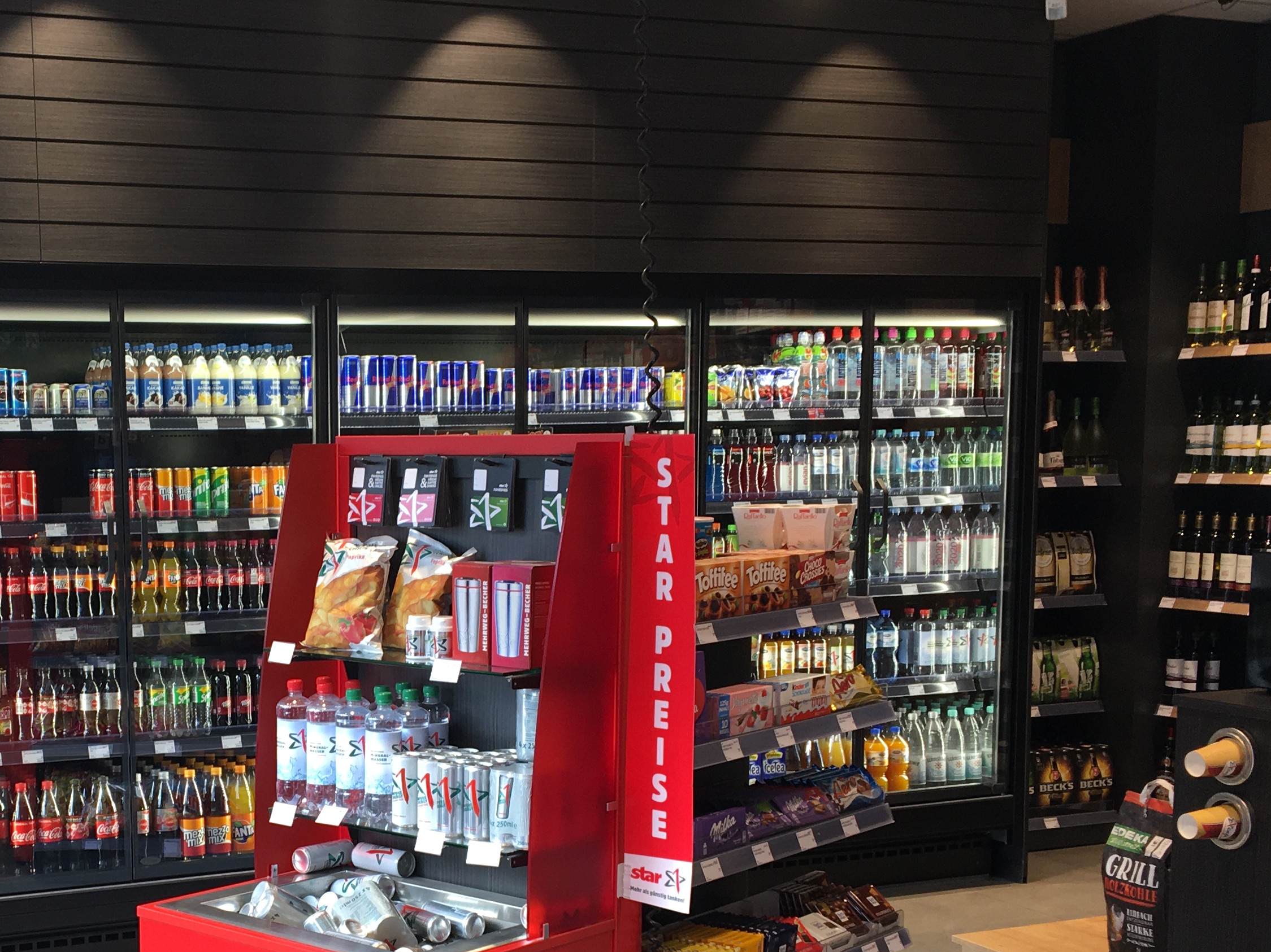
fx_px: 1909
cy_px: 682
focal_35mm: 52
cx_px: 298
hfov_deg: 35.9
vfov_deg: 27.7
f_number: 2.2
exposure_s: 1/50
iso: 32
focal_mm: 4.15
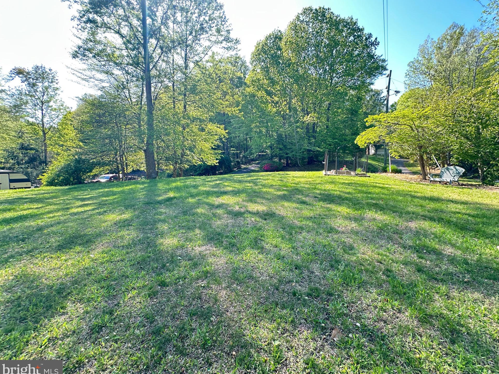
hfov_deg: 98.0
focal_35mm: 15
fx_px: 216
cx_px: 265
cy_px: 181
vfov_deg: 81.7
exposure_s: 1/118
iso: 40
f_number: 2.2
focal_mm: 2.22
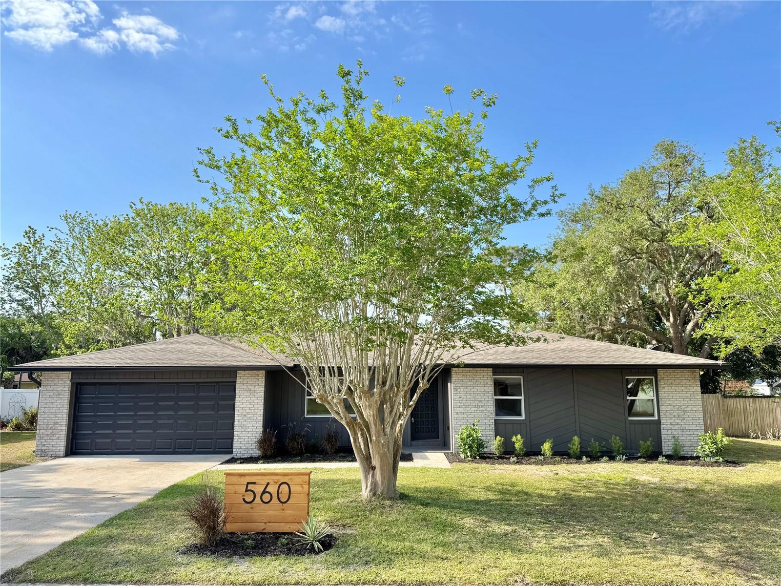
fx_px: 541
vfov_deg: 56.8
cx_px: 390
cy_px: 293
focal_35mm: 24
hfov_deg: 71.6
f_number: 1.78
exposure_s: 1/1215
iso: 80
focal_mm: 6.76
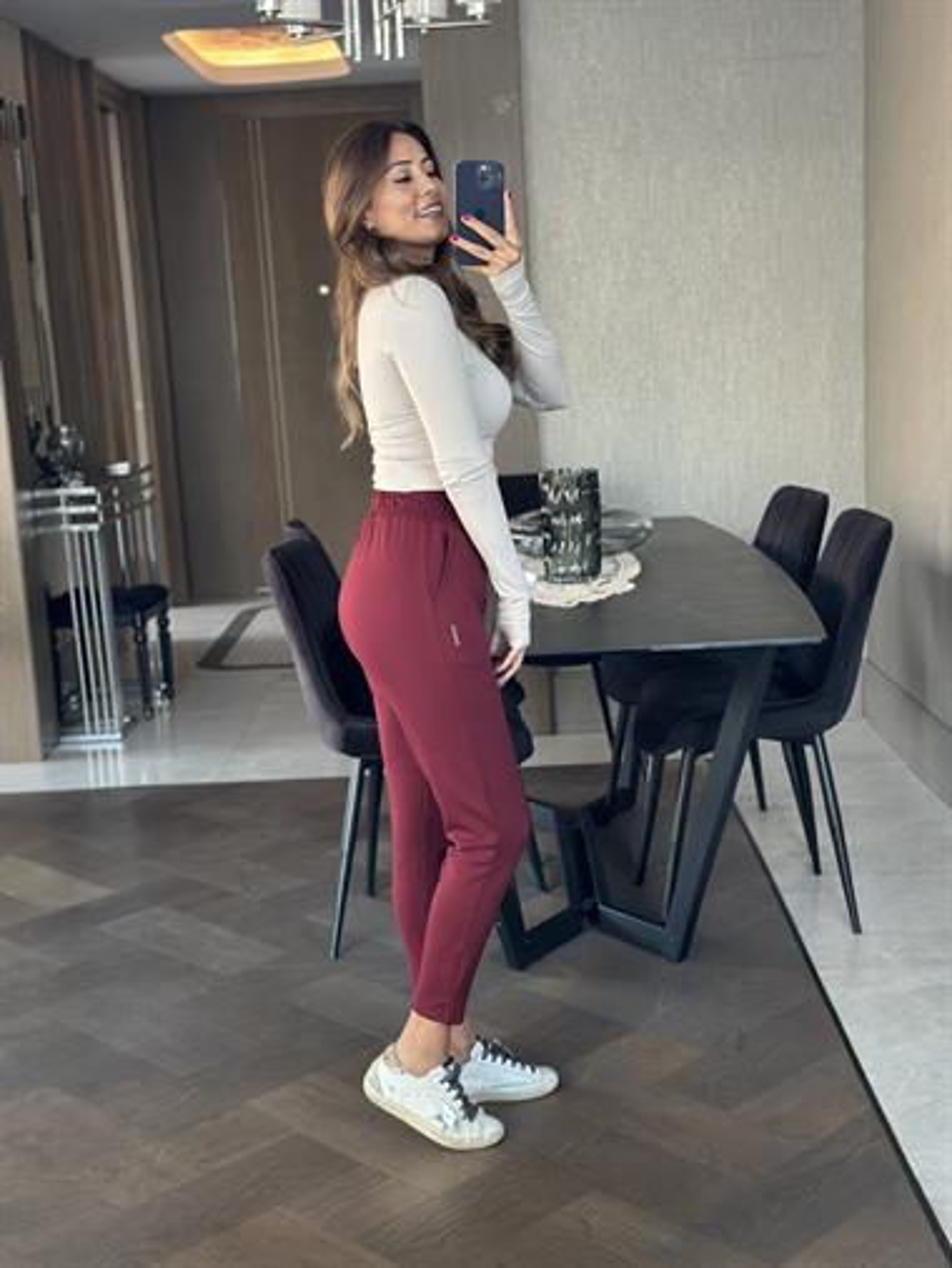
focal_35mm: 48
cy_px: 634
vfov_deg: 39.6
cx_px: 476
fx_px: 1759
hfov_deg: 30.3
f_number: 1.78
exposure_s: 1/60
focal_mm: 6.86
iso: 320
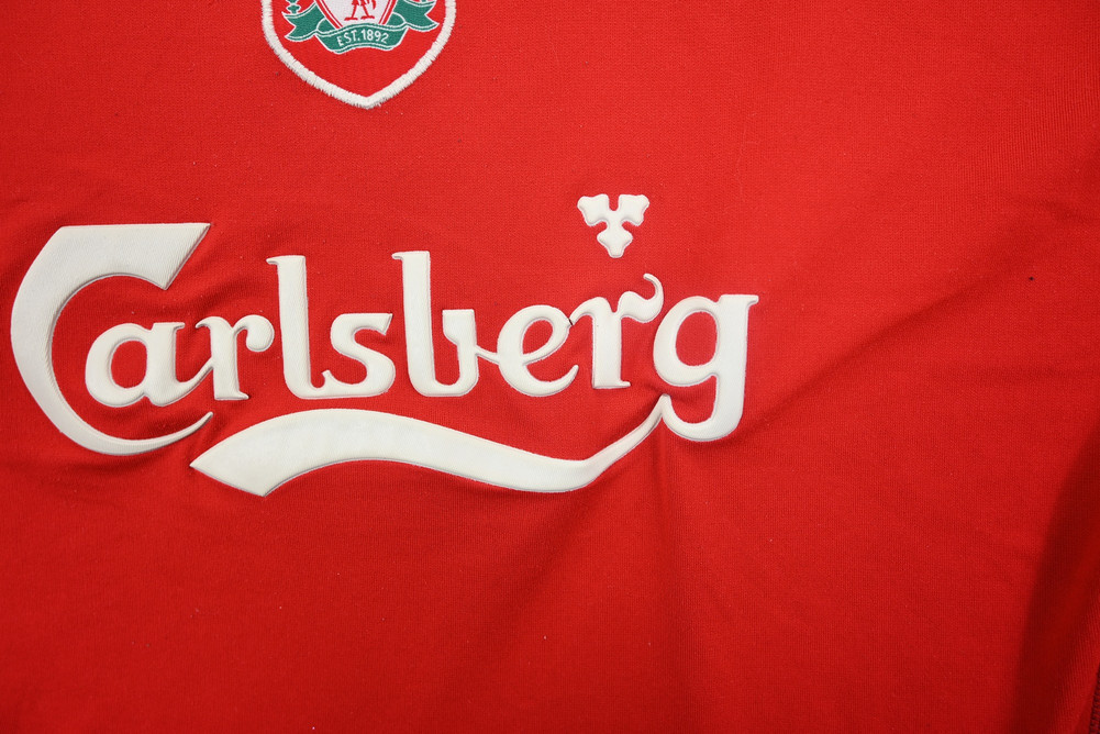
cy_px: 367
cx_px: 550
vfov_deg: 53.2
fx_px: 734
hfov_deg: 73.7
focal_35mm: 24
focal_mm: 24
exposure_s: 1/100
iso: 200
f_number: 5
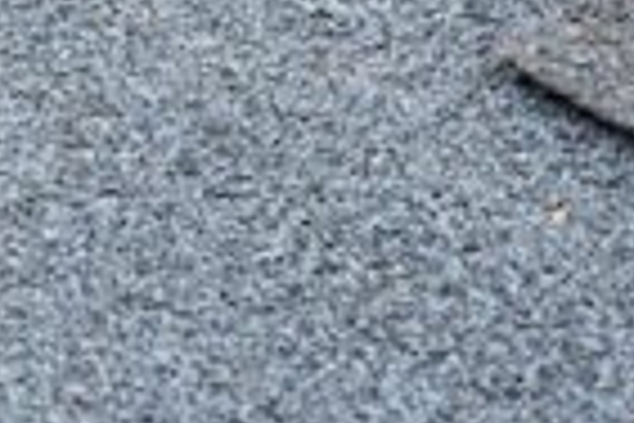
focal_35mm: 362
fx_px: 6375
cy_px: 56
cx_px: -558
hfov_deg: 5.6
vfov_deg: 3.8
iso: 100
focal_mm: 50
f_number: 5.6
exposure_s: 1/50
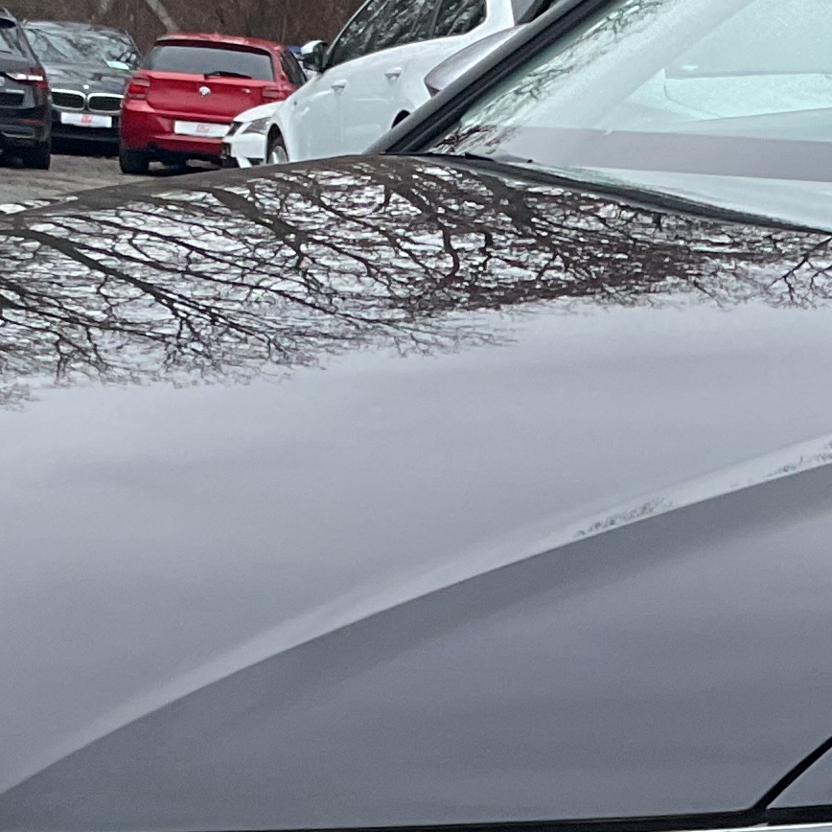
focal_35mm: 119
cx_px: 845
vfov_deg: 14.4
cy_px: 822
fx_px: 3236
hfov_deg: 14.4
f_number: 1.8
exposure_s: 1/50
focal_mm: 3
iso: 64
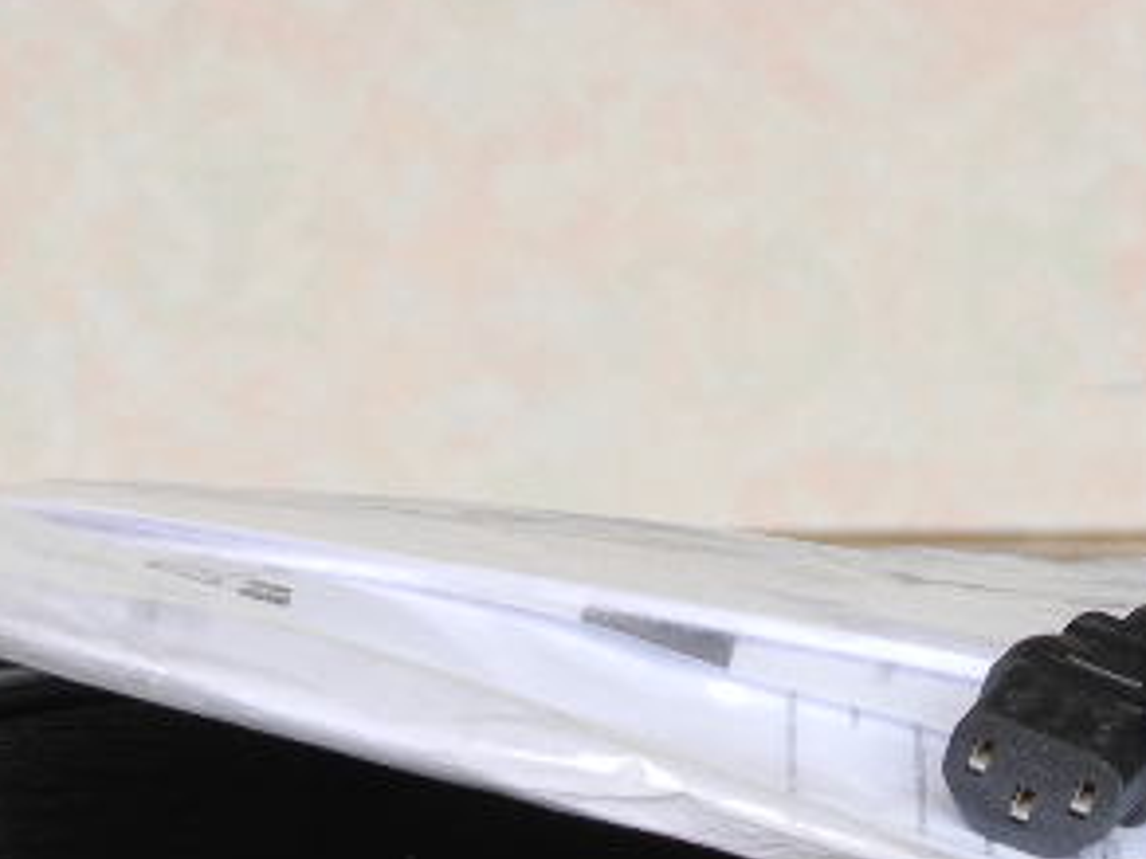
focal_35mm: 214
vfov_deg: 6.8
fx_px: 7085
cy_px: 1483
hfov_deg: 9.2
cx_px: 326
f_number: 3.5
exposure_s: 1/30
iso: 123
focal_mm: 13
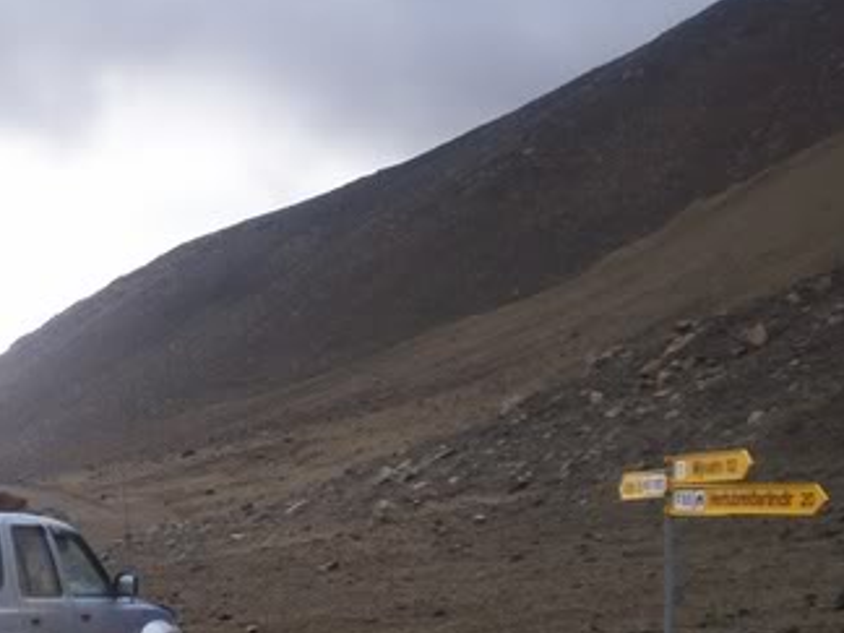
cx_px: -86
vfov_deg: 16.4
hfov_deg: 20.9
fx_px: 2170
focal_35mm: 89
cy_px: 555
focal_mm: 5.9
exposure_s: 1/134
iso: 100
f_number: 4.5
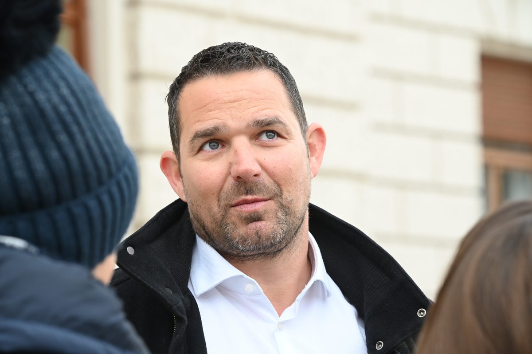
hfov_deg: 10.3
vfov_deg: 6.9
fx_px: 2953
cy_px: 177
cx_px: 266
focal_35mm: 200
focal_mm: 200
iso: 2000
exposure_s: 1/200
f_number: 8
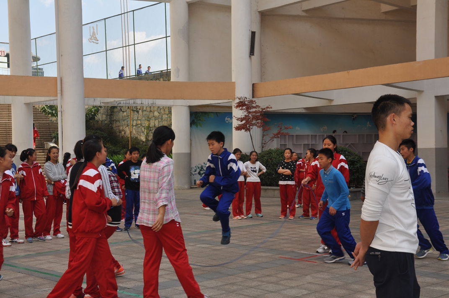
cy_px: 149
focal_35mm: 51
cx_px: 224
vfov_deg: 26.4
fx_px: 635
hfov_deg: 38.9
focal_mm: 34
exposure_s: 1/200
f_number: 9
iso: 250
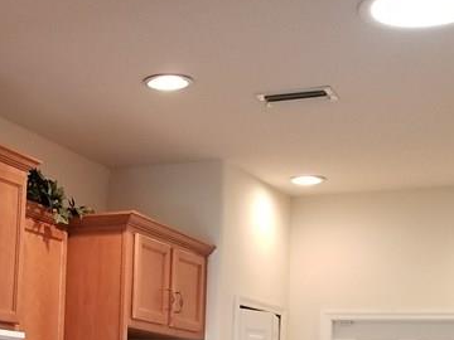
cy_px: 325
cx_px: -3
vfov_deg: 19.4
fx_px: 971
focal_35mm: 74
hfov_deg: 25.0
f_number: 1.7
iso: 160
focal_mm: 4.25
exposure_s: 1/40
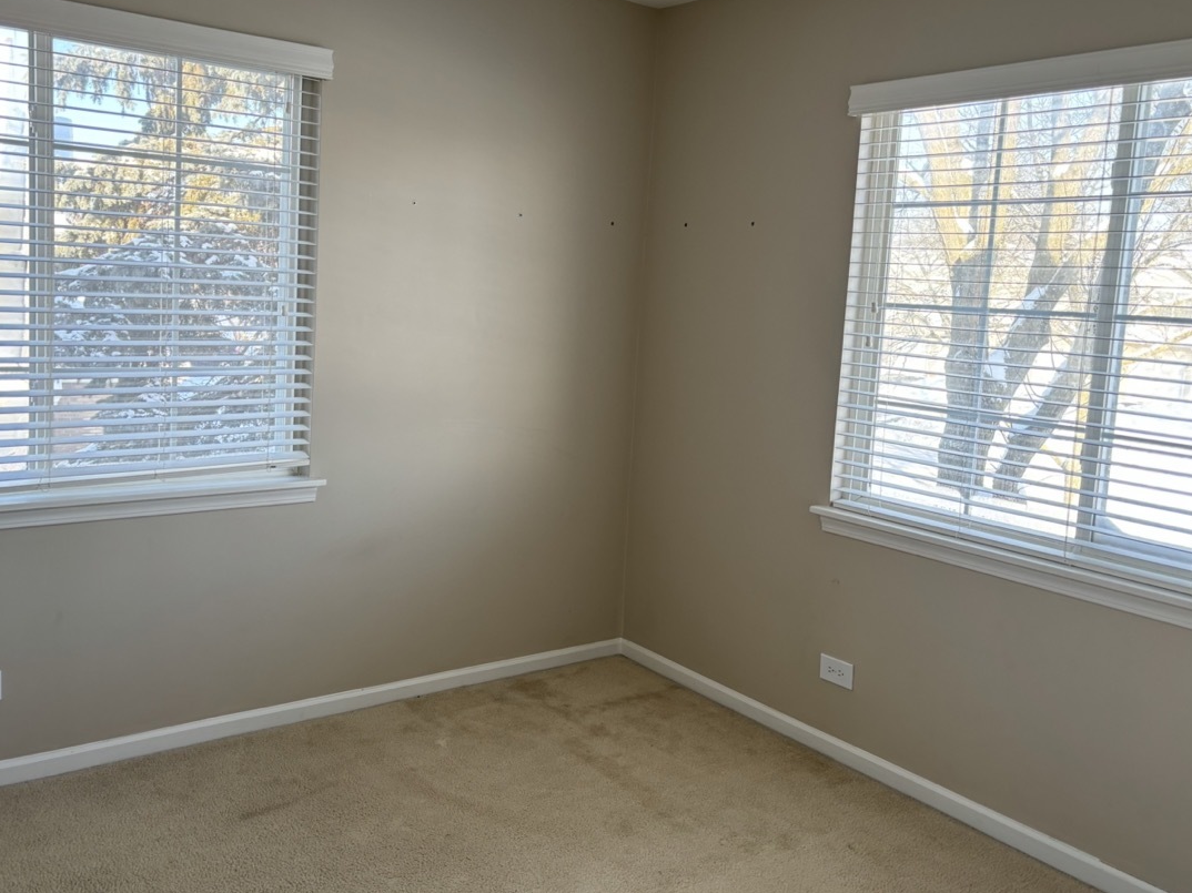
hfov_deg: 58.3
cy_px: 392
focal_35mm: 31
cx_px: 542
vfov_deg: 45.3
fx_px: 1067
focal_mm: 5.96
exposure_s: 1/121
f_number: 1.6
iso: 80
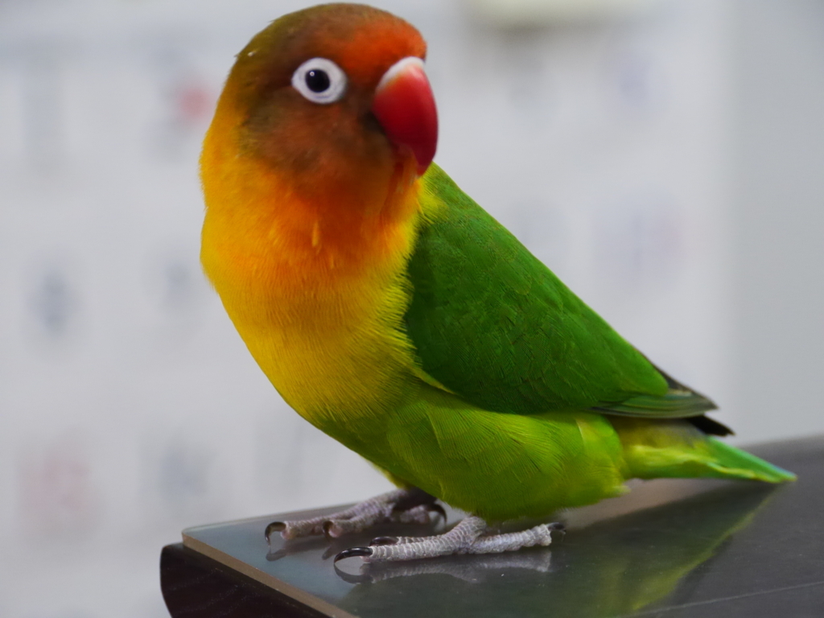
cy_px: 309
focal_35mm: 162
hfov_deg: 12.2
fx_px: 3856
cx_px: 412
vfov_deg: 9.2
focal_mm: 81
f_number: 5.8
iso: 3200
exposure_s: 1/40
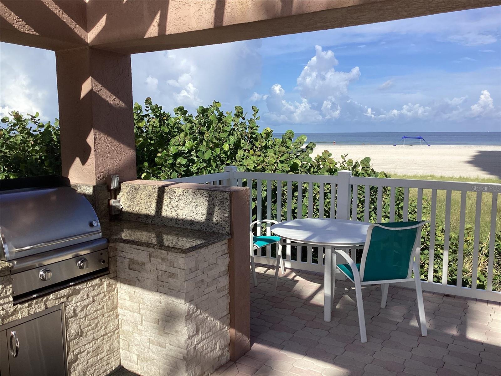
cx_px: 250
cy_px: 188
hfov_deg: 58.4
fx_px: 449
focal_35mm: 31
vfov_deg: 45.4
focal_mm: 3.3
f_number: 2.4
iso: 25
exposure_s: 1/1698
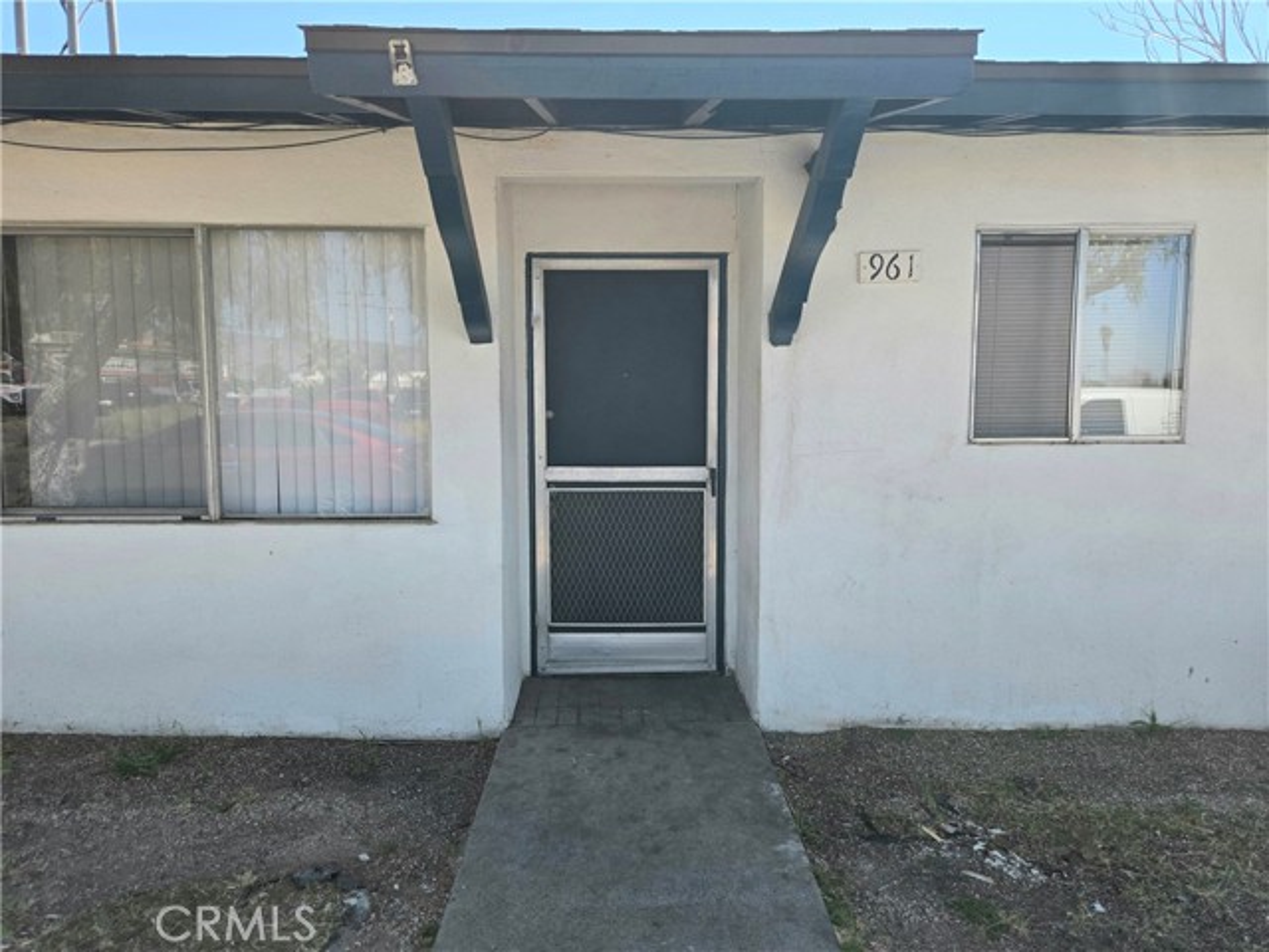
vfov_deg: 58.9
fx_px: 843
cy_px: 476
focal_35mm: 23
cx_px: 634
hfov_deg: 73.9
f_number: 1.8
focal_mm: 5.4
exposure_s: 1/2500
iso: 80
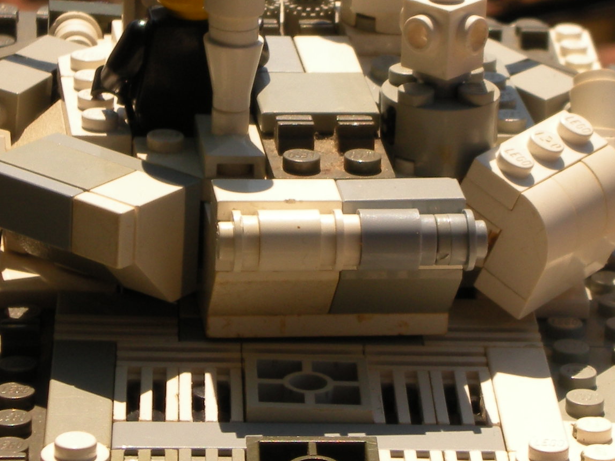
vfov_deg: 7.5
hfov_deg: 10.0
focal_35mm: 197
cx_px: 421
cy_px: 257
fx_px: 3500
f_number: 7.2
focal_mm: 14.3
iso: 64
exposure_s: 1/373
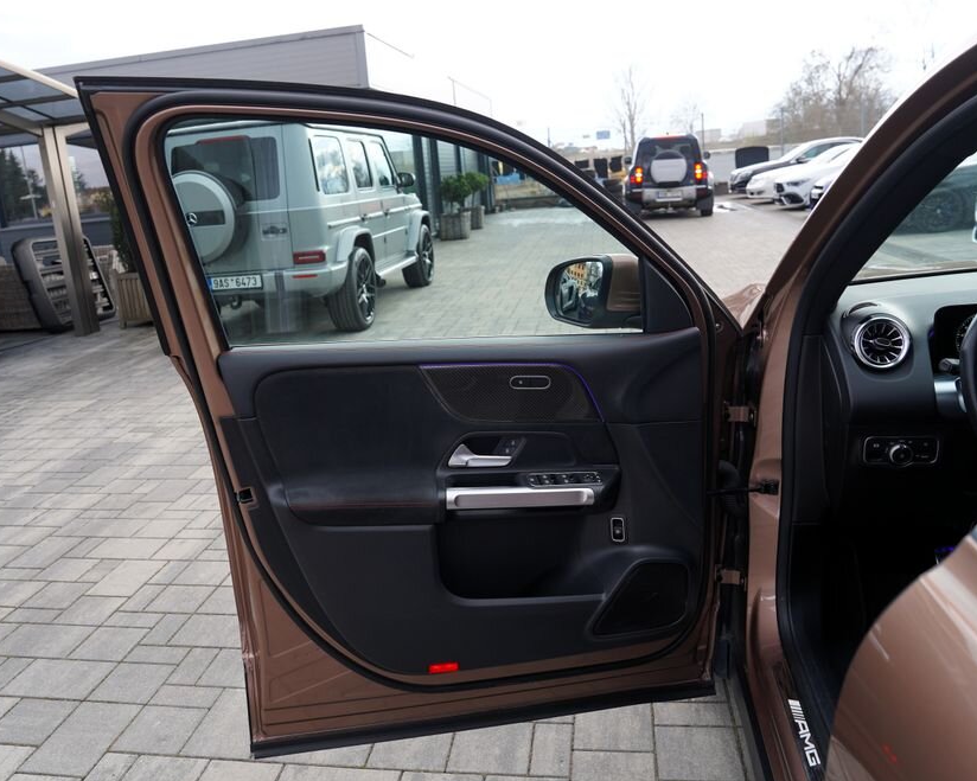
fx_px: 810
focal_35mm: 28
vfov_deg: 51.5
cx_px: 460
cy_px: 400
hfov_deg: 62.2
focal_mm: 24
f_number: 5
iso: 100
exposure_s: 1/100
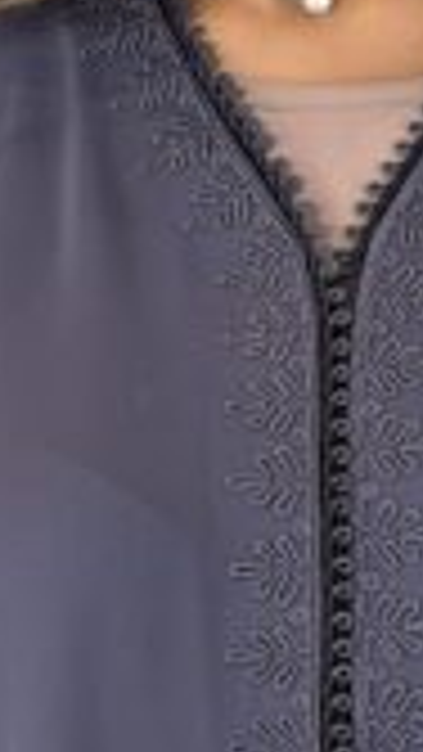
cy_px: 648
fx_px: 5002
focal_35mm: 251
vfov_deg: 8.6
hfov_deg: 4.8
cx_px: 387
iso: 50
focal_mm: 6.76
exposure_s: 1/169
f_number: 1.78
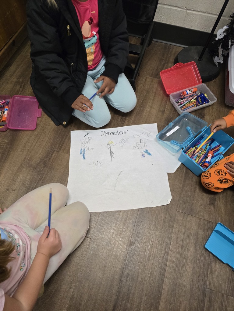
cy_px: 156
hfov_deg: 58.9
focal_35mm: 23
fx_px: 207
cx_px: 117
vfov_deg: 73.9
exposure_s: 1/120
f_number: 1.7
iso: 500
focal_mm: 6.3
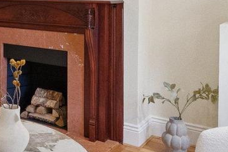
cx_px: -63
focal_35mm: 64
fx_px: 405
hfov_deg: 26.8
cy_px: 5
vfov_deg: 20.6
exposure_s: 1/160
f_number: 9
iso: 8000
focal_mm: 16
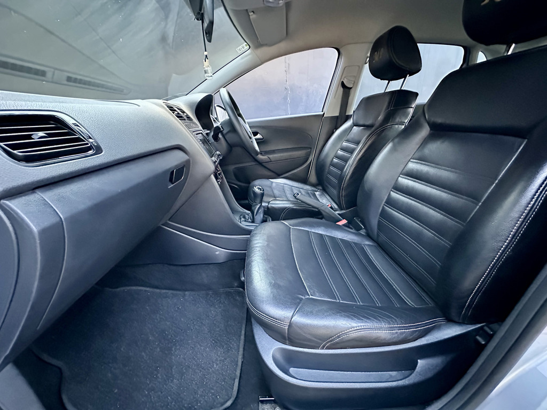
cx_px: 274
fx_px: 221
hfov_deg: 102.1
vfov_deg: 85.7
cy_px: 205
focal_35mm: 14
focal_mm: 2.22
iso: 1600
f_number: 2.2
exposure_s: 1/41
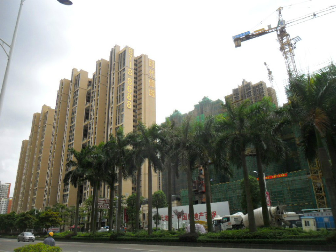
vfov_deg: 51.4
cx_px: 168
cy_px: 126
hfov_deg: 65.3
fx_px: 262
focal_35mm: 27
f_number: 3.5
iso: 100
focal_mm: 4.9
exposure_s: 1/750
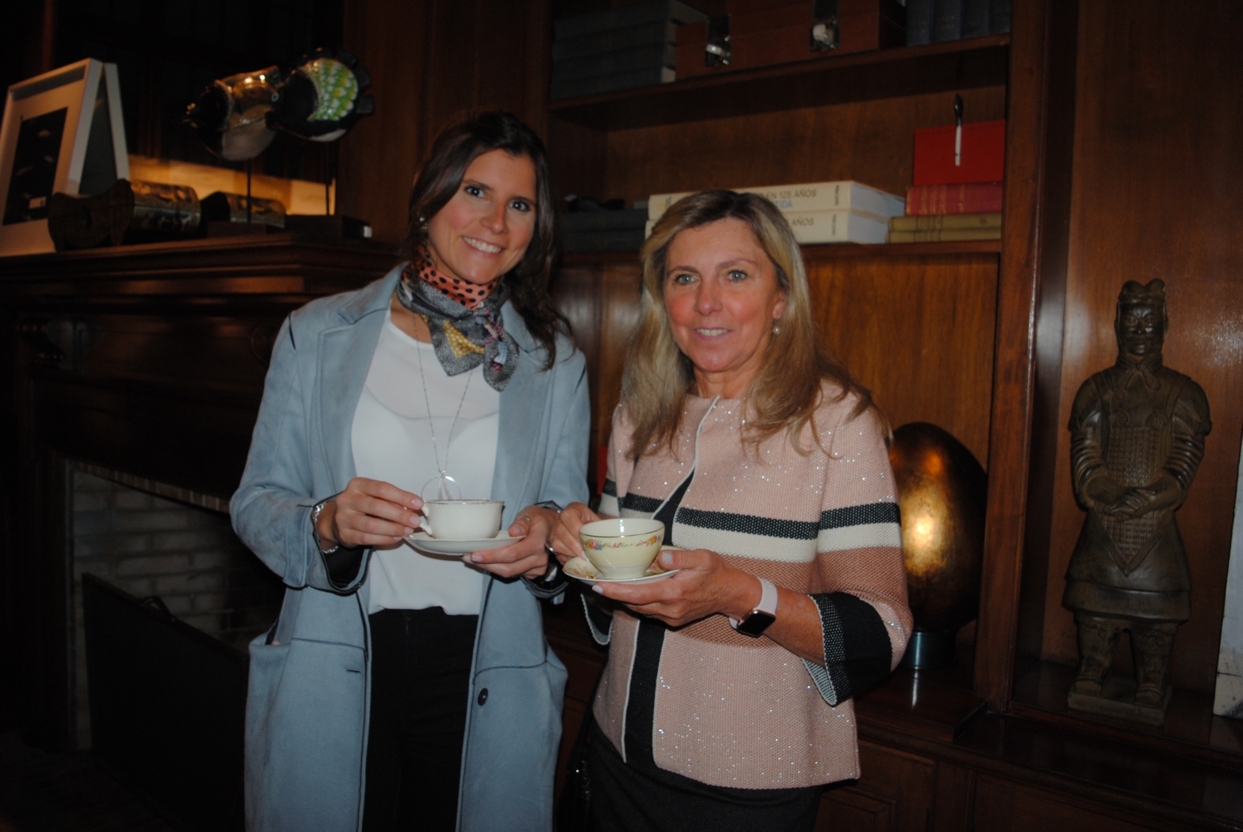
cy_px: 416
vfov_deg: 48.1
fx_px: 933
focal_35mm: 27
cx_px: 622
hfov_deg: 67.3
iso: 200
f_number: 3.5
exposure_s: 1/60
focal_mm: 18
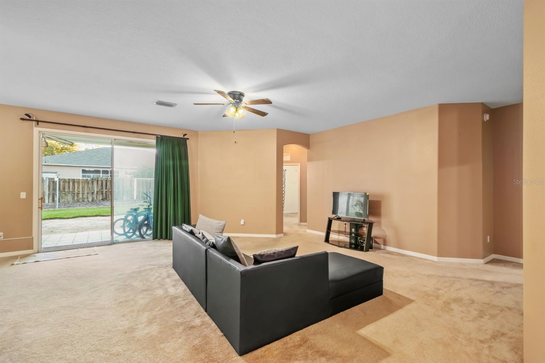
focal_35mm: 15
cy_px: 182
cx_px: 272
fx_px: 227
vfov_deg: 77.3
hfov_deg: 100.4
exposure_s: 2.5
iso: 250
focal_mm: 10
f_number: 9
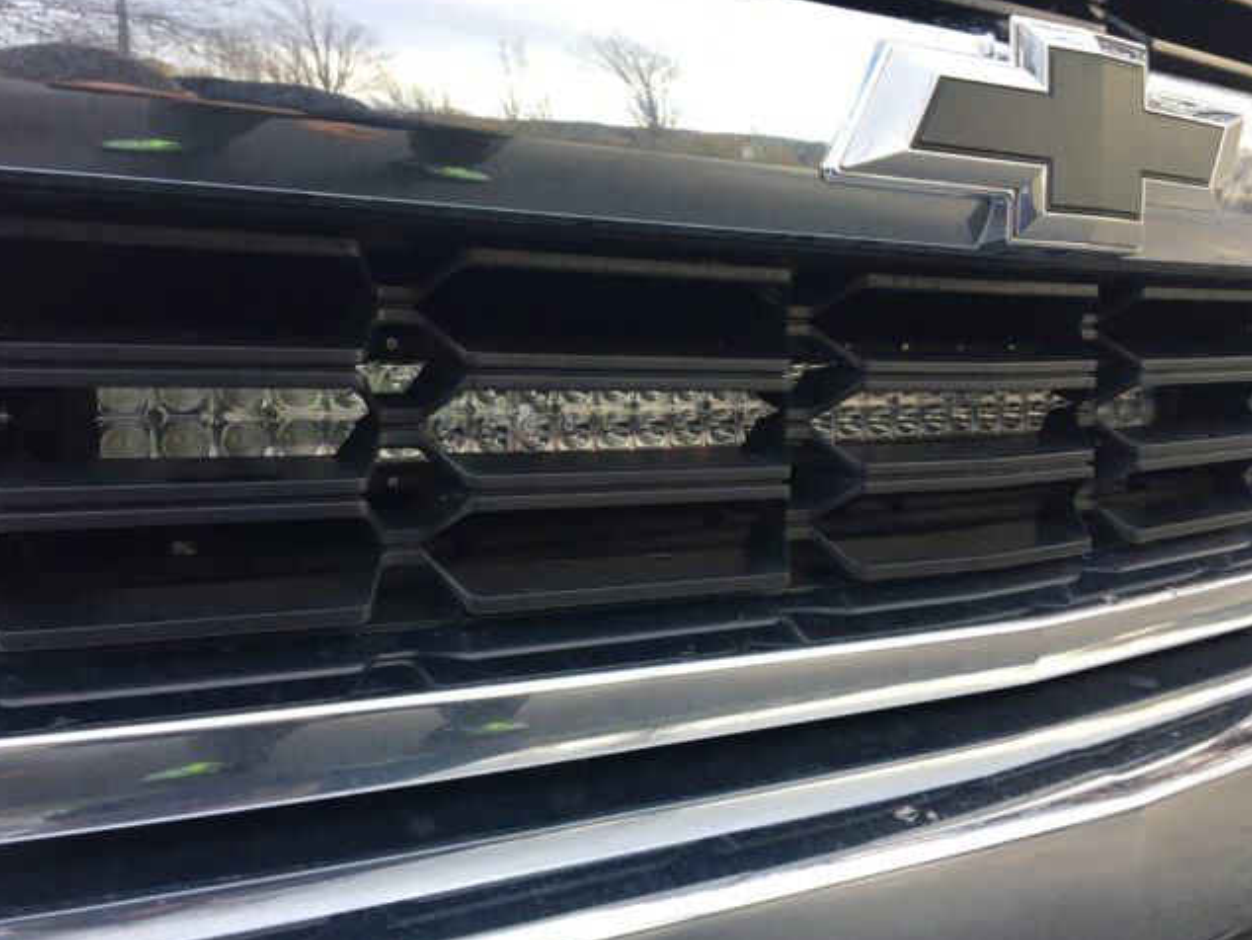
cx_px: 620
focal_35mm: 32
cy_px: 475
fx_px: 1158
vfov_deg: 44.2
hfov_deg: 56.8
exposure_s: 1/40
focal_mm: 4.15
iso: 25
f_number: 2.2
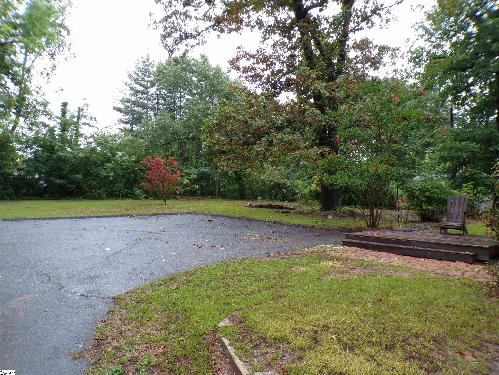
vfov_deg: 56.8
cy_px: 188
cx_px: 250
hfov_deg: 71.6
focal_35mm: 24
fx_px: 346
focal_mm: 4.3
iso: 200
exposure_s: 1/85
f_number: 4.4
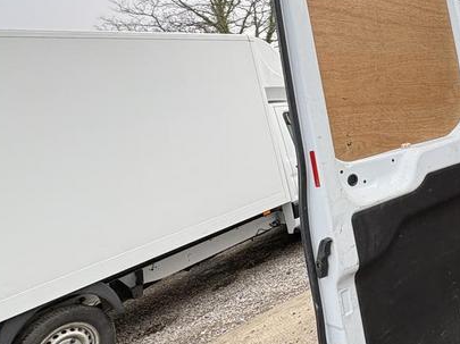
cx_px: 426
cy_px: 98
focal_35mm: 31
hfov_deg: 50.7
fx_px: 412
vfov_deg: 44.3
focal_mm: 2.22
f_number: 2.2
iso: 64
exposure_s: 1/525
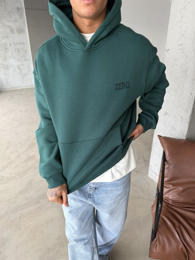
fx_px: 180
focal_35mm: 24
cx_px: 98
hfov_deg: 56.8
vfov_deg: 71.6
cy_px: 130
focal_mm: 6.76
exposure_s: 1/121
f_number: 1.78
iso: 125
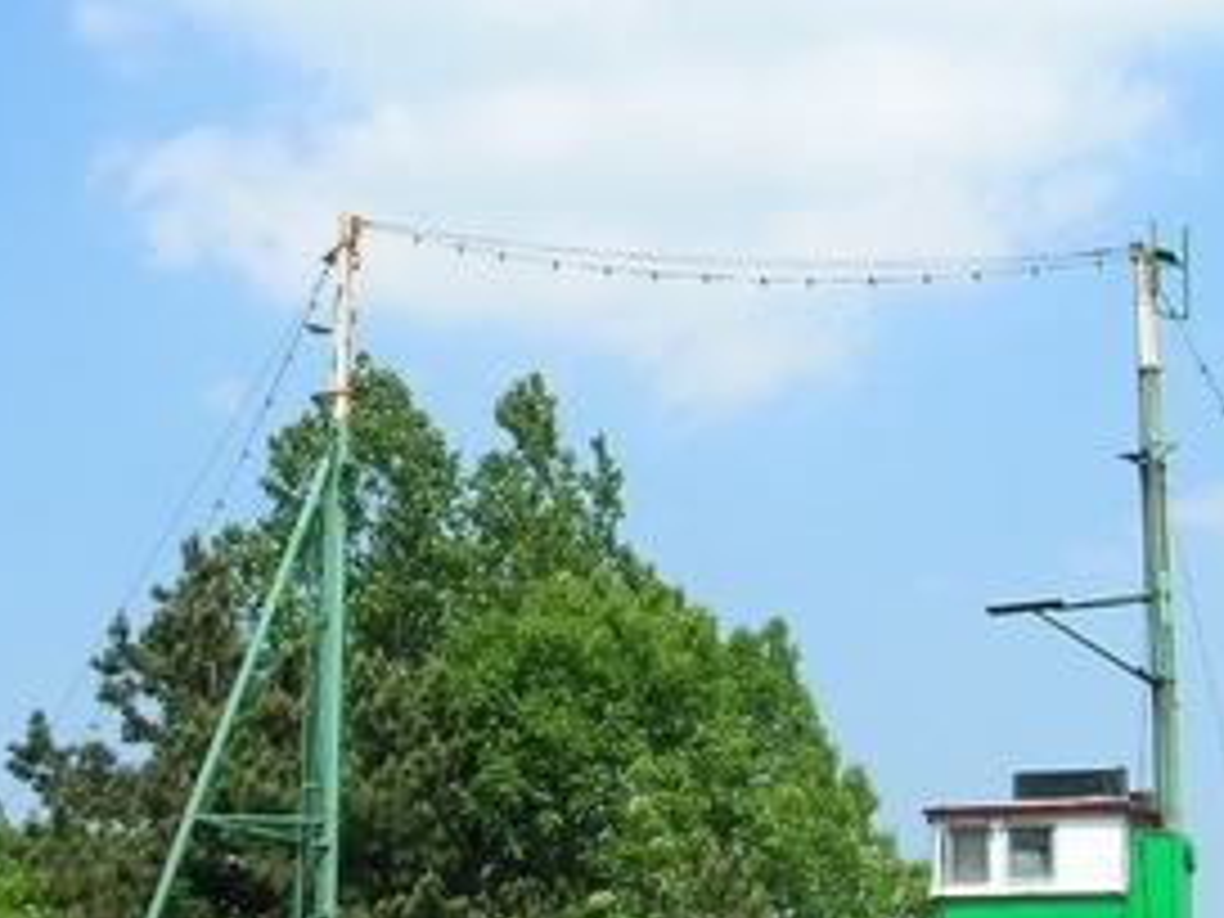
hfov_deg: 25.9
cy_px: 648
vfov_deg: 19.5
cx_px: 788
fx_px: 2652
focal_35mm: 75
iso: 50
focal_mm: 5.7
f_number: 4.9
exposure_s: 1/305
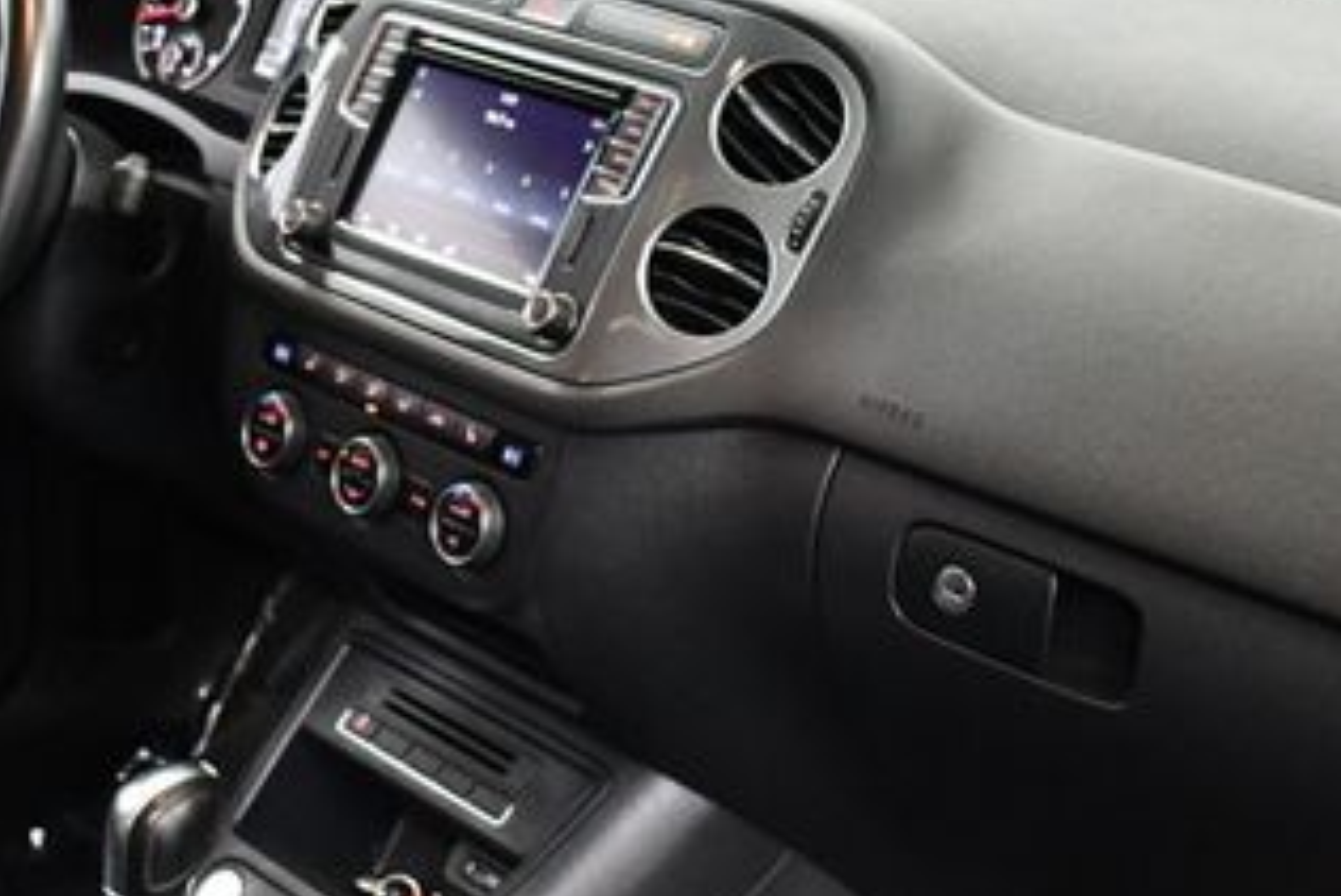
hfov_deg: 27.6
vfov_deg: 18.7
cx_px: 505
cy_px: 403
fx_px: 2720
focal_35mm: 73
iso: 3200
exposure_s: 1/100
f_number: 3.5
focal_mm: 18
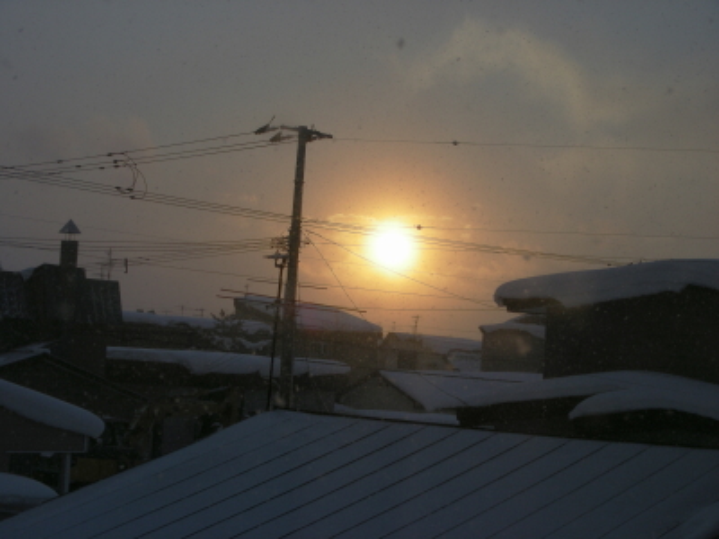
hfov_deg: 24.7
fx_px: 1641
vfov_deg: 18.7
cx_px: 360
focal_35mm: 79
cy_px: 270
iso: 50
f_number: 4
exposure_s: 1/410
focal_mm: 13.2
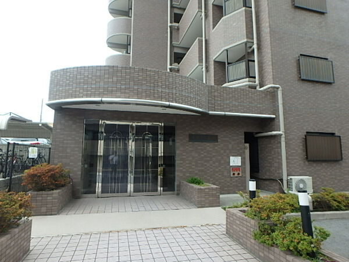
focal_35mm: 21
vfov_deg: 63.4
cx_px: 174
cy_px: 131
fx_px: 212
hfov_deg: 79.0
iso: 125
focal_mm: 3.7
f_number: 3.5
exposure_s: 1/160
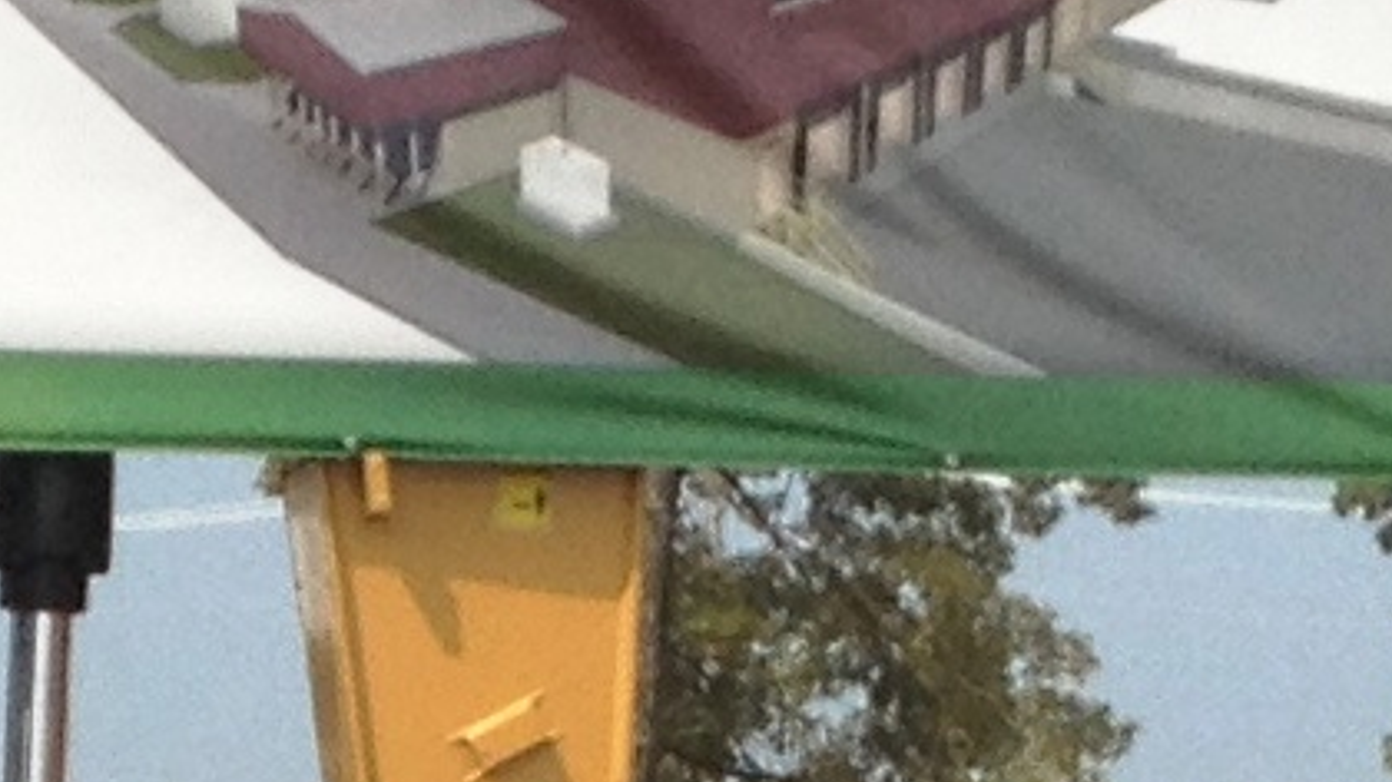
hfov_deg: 8.6
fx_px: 8967
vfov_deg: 5.0
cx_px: -784
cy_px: 1029
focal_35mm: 243
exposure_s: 1/1672
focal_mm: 4.28
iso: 50
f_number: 2.4
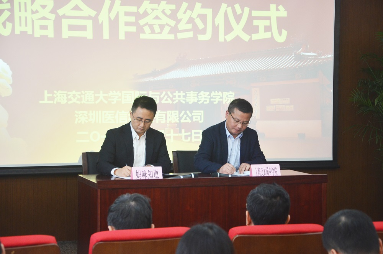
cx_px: 192
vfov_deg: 14.6
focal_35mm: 93
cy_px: 127
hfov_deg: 22.0
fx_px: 987
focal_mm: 62
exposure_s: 1/50
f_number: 5.3
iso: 1000
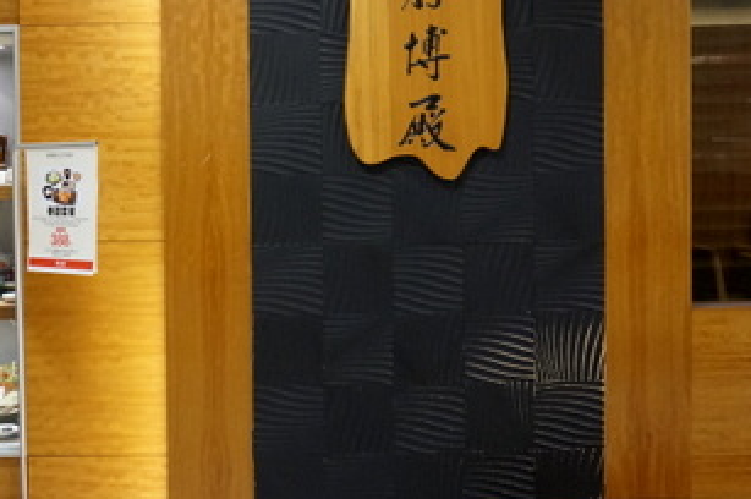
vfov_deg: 26.8
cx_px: 186
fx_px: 1042
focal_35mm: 50
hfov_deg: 38.6
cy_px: 165
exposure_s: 1/160
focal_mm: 16
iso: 1600
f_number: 3.5
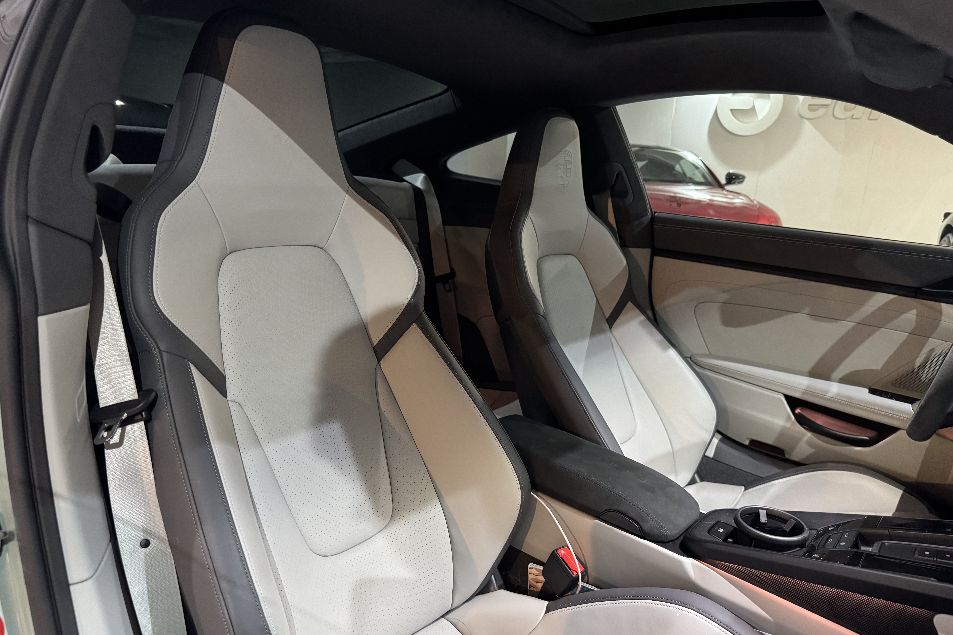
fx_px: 662
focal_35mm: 25
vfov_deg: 51.3
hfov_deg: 71.5
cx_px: 477
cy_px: 324
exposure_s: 1/40
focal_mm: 6.76
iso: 800
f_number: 1.78
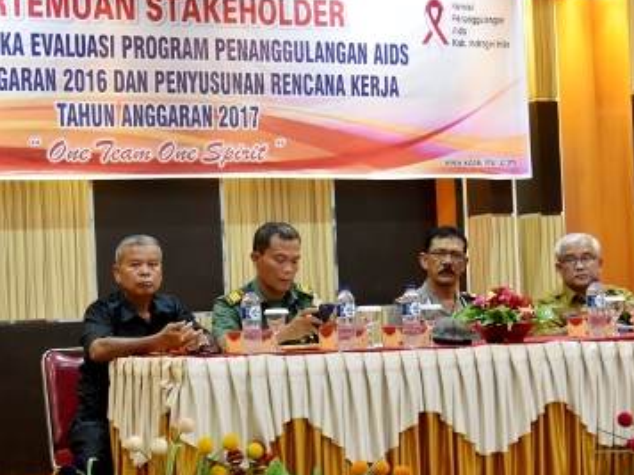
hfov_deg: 23.0
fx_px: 1520
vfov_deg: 17.7
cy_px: 300
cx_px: 82
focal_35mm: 83
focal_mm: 48
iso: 5000
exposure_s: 1/80
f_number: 4.5
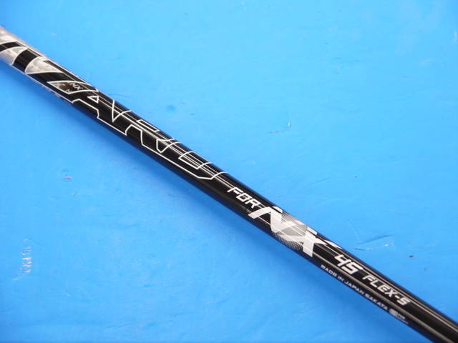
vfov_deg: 17.6
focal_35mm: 84
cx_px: 229
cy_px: 172
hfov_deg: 23.3
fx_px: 1111
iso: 640
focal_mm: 42
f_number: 5.6
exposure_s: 1/80
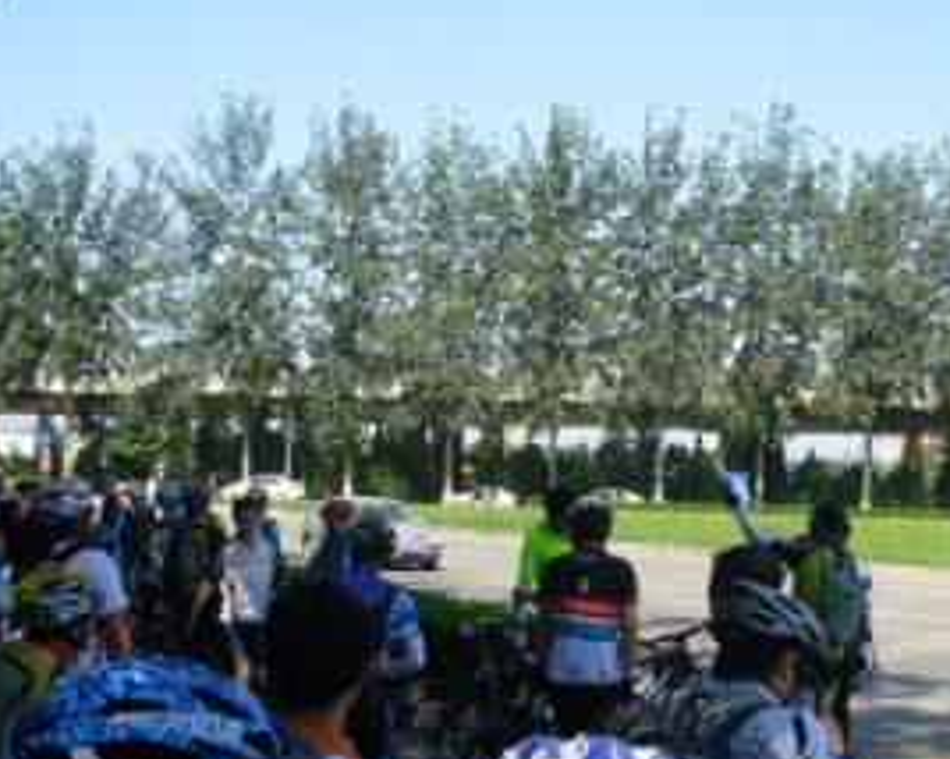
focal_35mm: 62
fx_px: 1742
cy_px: 443
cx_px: 702
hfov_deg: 30.1
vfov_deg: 24.5
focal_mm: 6.3
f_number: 2.9
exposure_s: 1/558
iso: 50
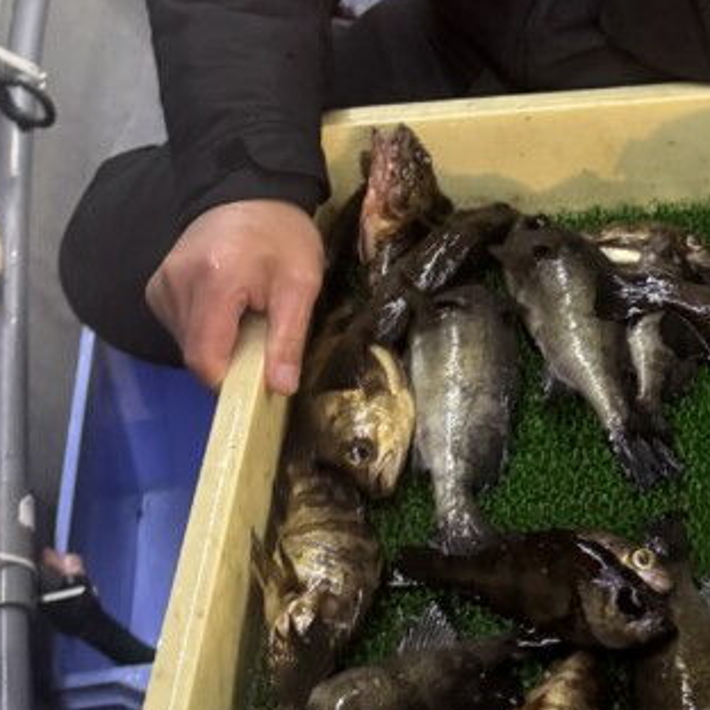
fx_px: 1578
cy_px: 5
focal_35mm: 68
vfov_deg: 24.3
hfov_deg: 24.9
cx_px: 569
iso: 1250
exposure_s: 1/30
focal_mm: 6.76
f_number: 1.78
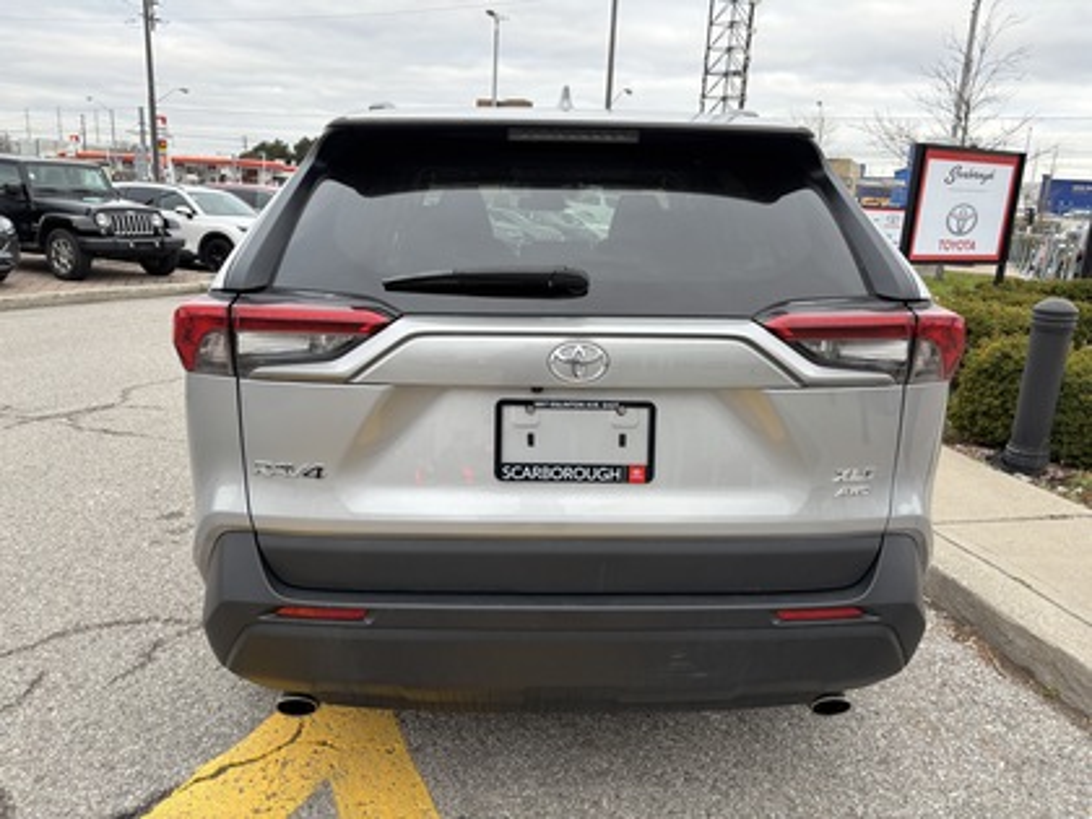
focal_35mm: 26
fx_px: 820
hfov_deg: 67.3
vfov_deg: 53.1
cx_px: 546
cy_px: 410
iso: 40
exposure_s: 1/121
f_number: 1.6
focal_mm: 5.96
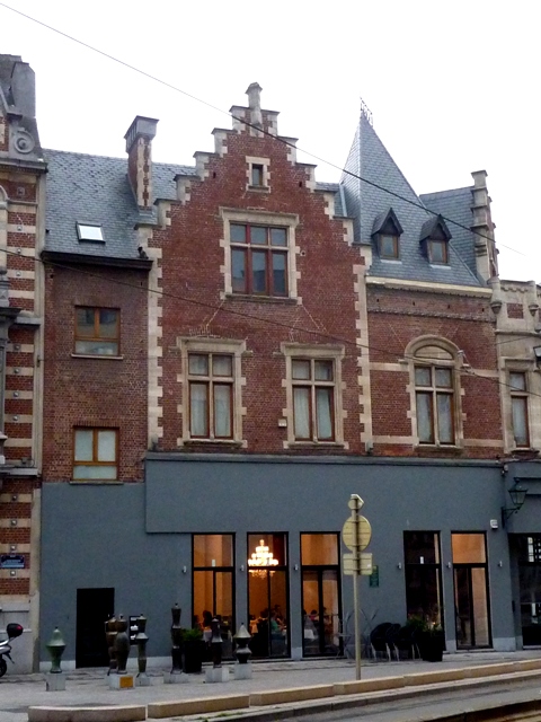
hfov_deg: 28.6
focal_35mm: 51
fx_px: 1063
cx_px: 270
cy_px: 361
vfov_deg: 37.5
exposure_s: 1/30
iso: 400
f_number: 3.4
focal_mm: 4.7
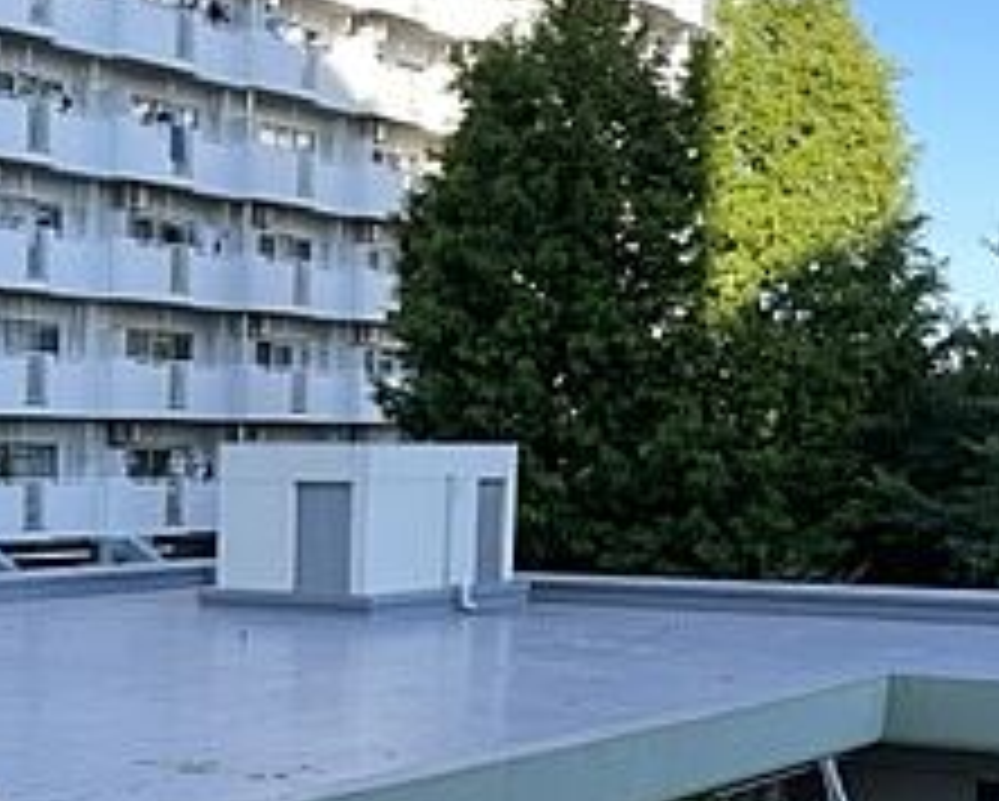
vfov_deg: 20.5
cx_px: -58
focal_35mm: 73
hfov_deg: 24.5
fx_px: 2160
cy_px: 738
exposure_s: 1/540
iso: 32
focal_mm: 4.2
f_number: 1.6
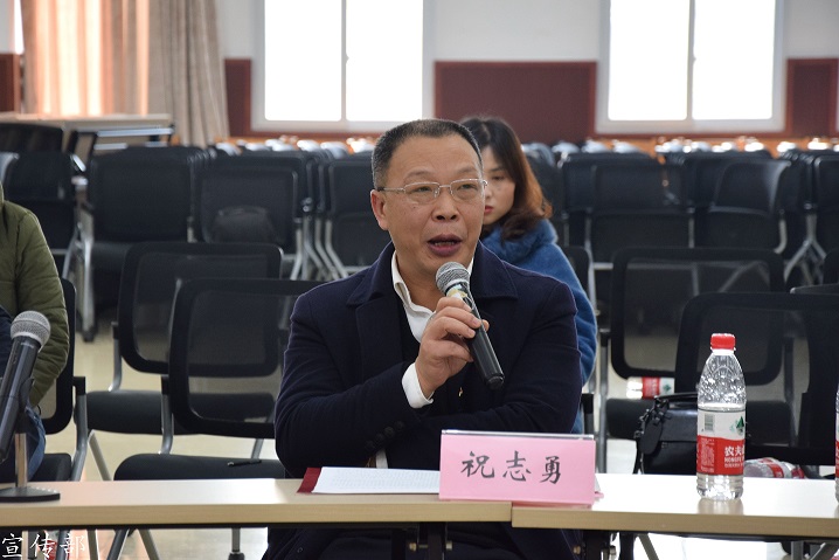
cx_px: 420
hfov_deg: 14.9
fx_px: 3217
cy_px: 280
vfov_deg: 9.9
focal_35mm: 138
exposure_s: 1/80
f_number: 5.6
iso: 800
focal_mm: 92
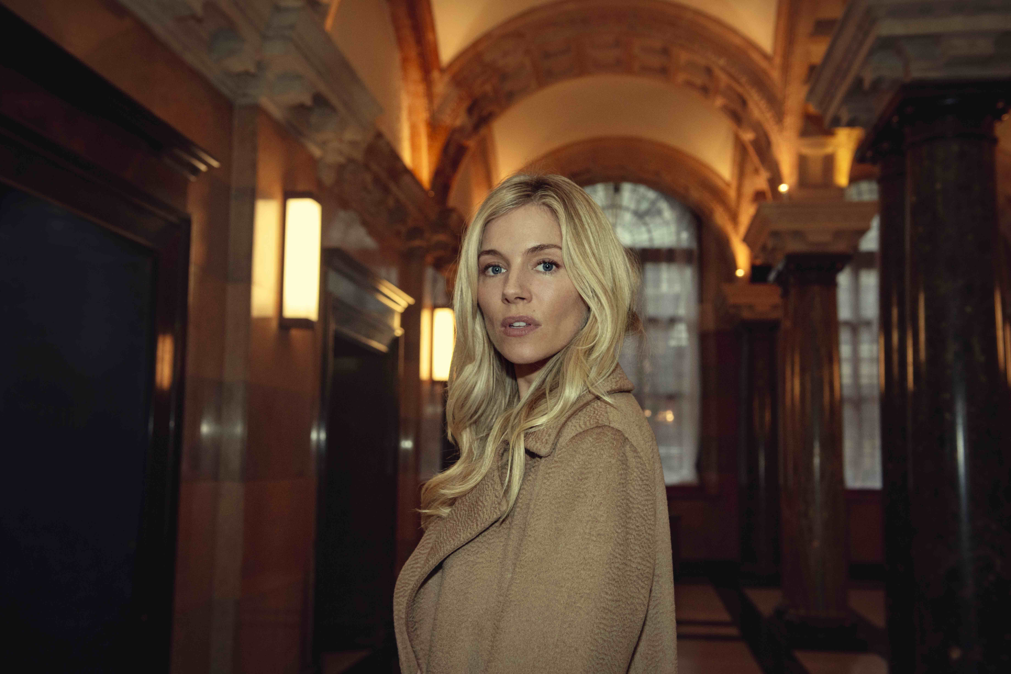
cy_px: 337
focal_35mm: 40
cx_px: 506
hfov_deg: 48.4
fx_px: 1124
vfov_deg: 33.4
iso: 1600
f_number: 4
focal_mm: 40
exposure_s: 1/125
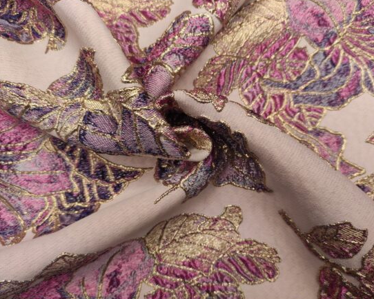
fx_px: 299
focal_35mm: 27
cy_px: 150
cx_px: 195
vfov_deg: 53.2
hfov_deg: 64.0
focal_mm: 5.43
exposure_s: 1/125
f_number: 1.89
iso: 200
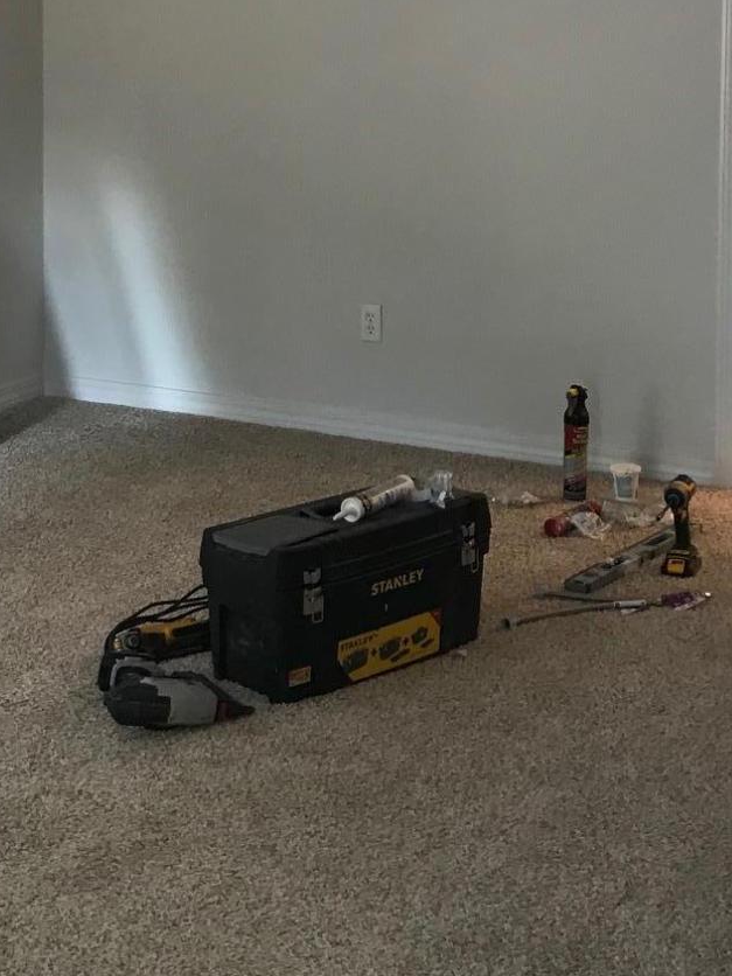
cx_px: 320
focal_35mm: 67
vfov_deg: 28.0
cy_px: 117
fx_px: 1889
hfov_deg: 21.9
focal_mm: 3.99
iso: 40
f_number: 1.8
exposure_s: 1/24
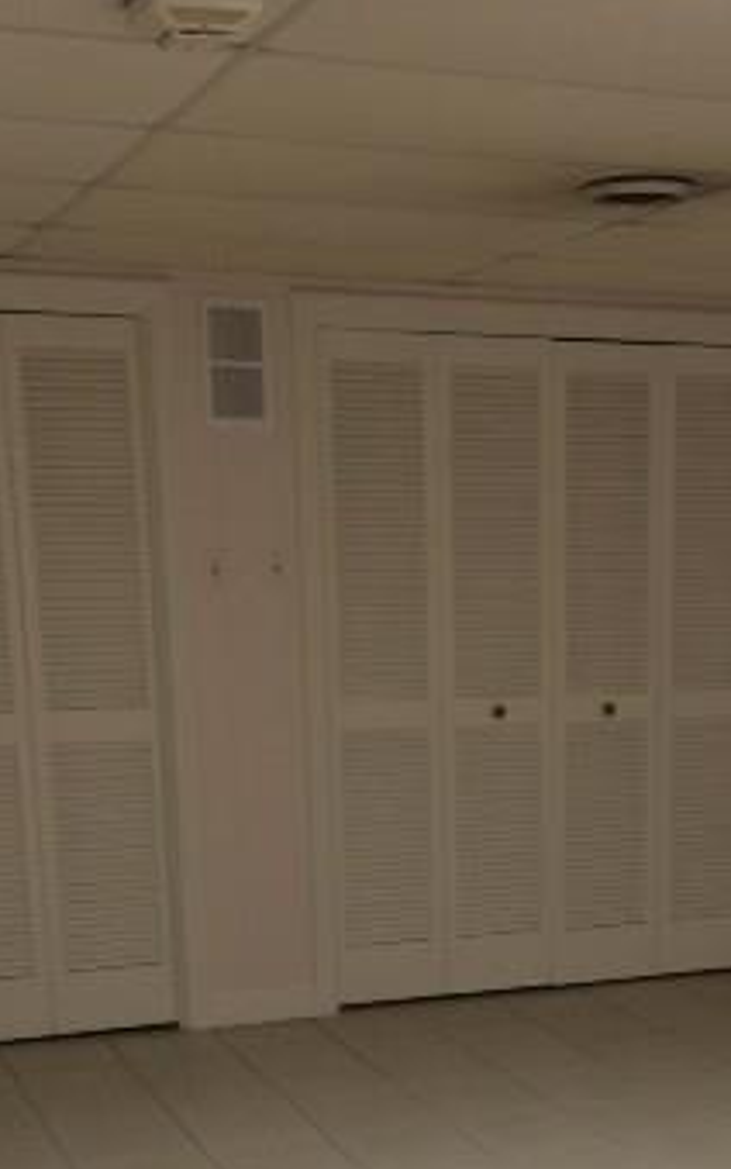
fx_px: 1848
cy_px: 1017
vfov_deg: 33.5
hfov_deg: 22.2
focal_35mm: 58
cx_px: 538
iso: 100
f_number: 2.2
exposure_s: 1/30
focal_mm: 4.15
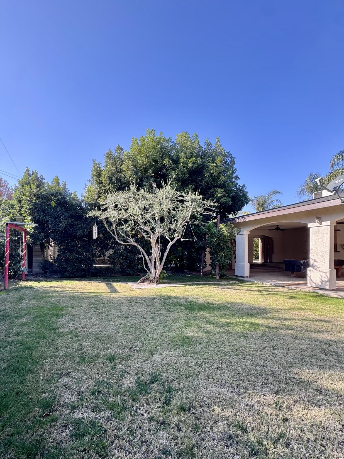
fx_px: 225
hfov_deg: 73.9
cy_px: 255
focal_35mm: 17
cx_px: 138
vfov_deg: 90.7
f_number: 2.2
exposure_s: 1/271
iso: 40
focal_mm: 2.22
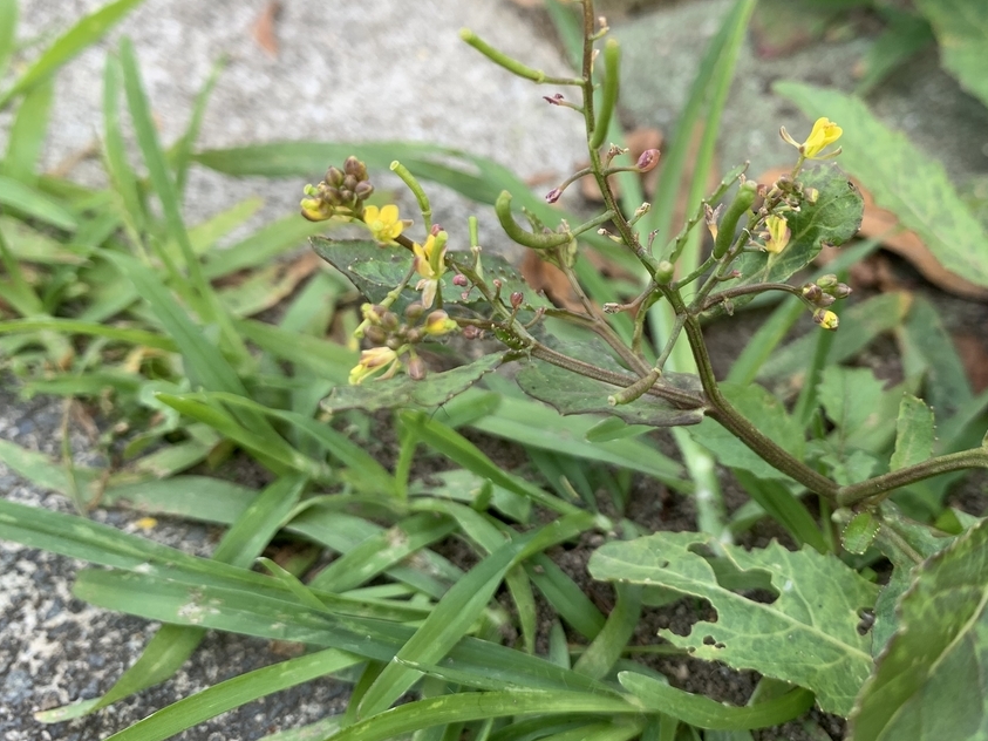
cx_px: 609
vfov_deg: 38.3
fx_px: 1056
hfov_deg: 49.7
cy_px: 258
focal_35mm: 37
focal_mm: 4.25
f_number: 1.8
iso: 32
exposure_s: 1/121
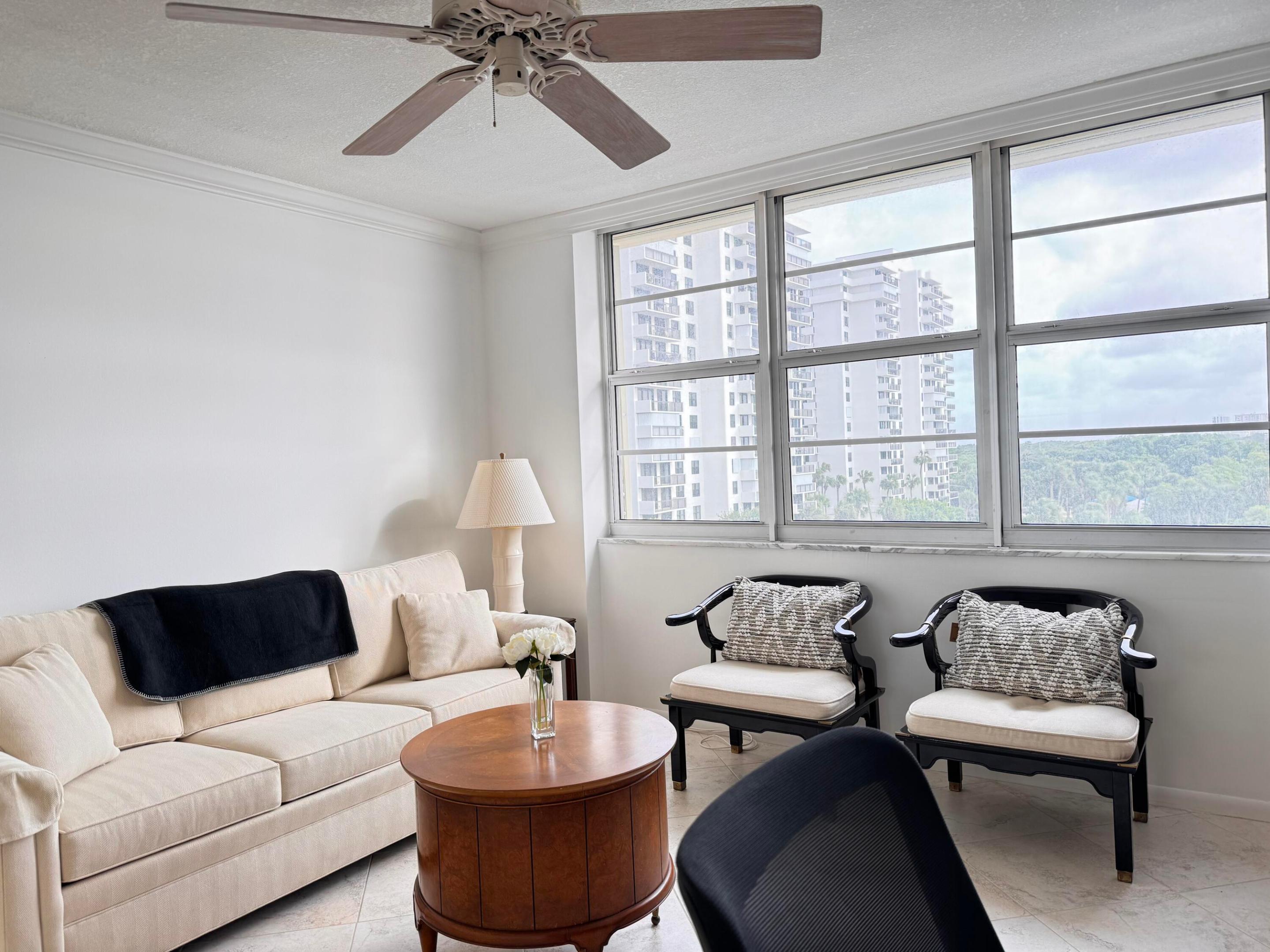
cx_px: 635
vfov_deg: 56.8
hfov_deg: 71.6
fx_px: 881
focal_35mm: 24
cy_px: 476
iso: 100
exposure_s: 1/120
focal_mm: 6.86
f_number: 1.78
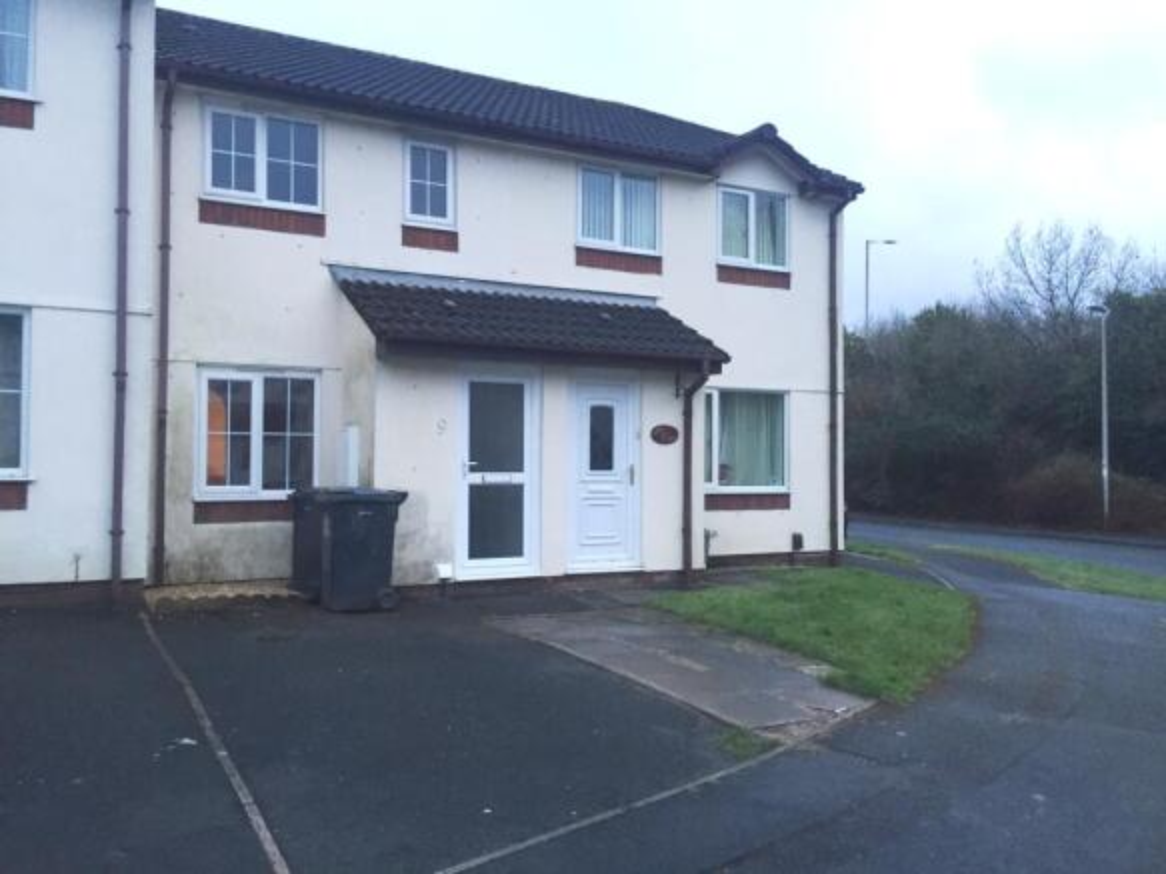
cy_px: 437
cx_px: 583
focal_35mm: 29
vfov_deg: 48.2
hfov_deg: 61.7
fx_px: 977
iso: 64
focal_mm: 4.15
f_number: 2.2
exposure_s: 1/33
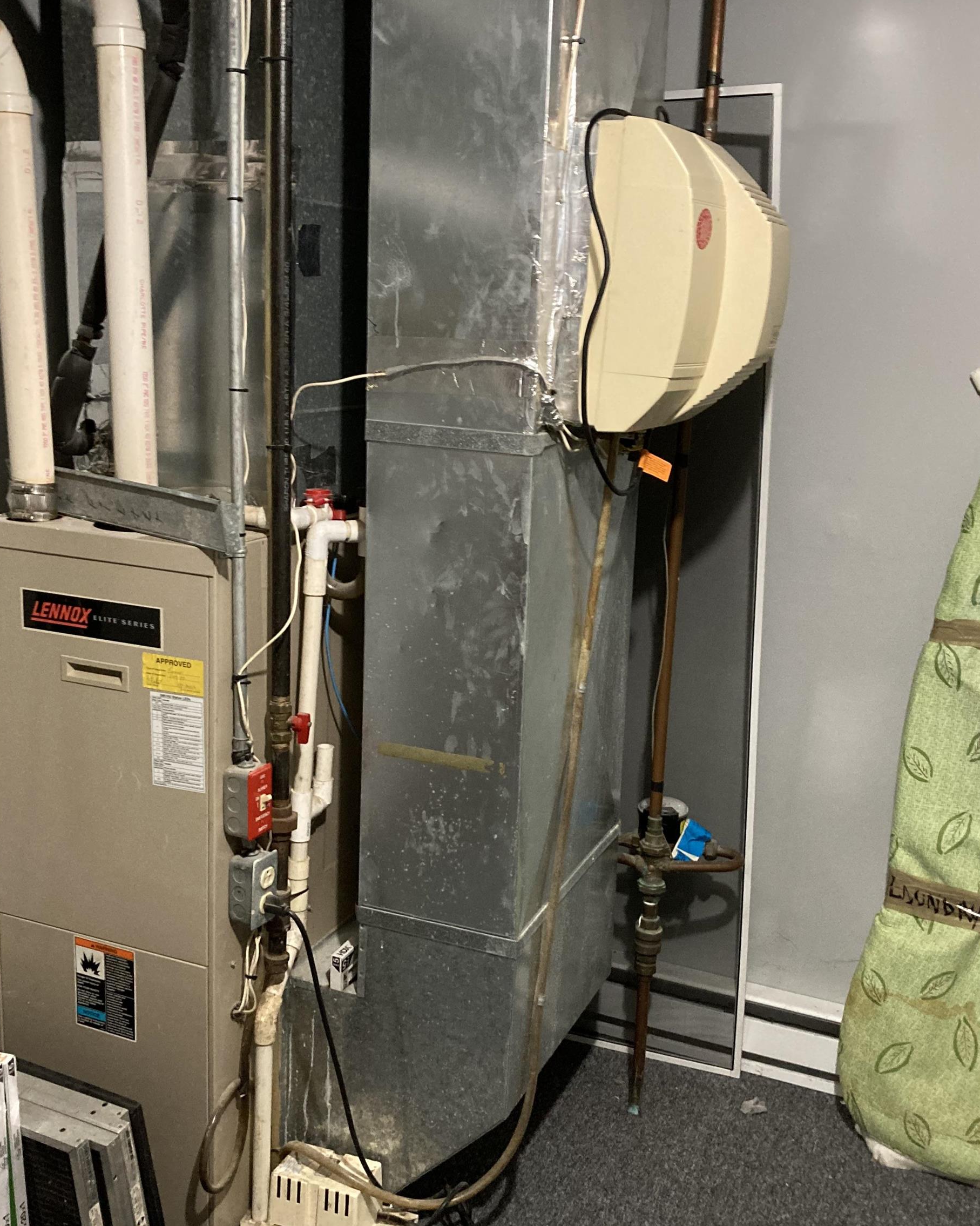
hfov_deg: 40.1
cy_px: 617
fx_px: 1342
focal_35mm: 37
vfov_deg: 49.1
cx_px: 529
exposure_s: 1/40
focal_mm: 3.99
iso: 320
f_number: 1.8
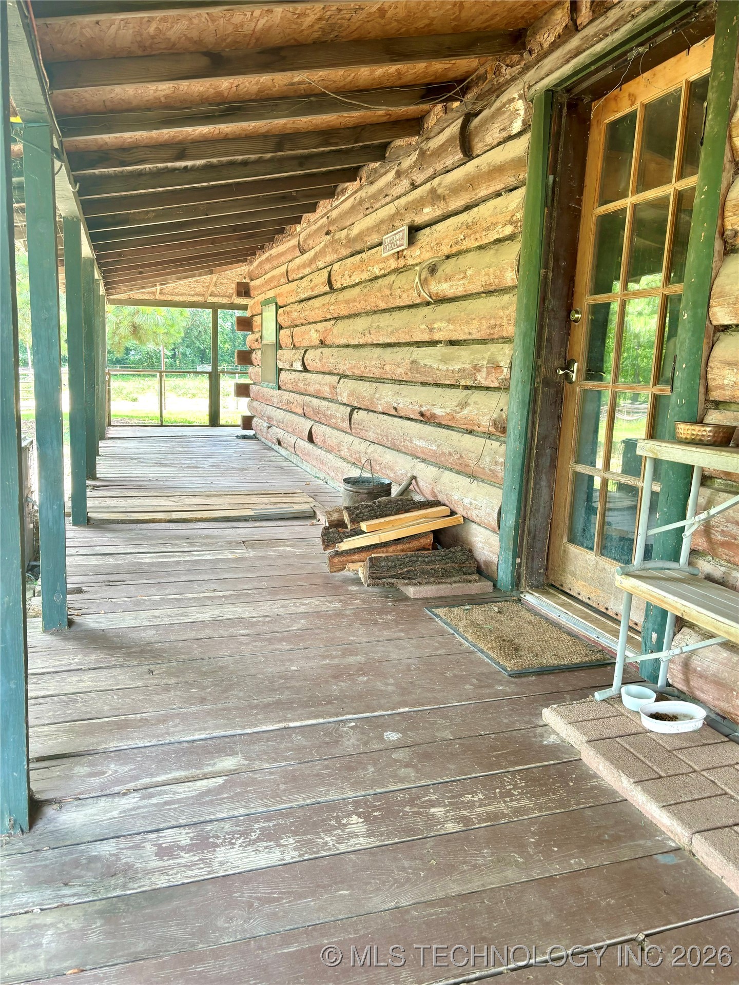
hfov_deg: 53.1
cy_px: 492
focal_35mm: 26
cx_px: 370
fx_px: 740
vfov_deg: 67.3
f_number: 1.6
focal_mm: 5.96
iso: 64
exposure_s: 1/121
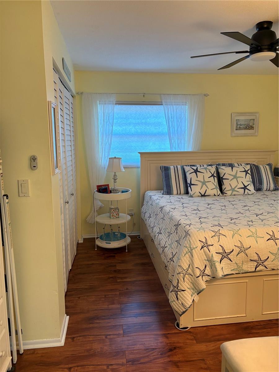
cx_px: 140
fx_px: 279
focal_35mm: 26
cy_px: 186
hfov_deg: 53.1
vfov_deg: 67.3
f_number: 1.6
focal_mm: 5.96
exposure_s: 1/60
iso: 250
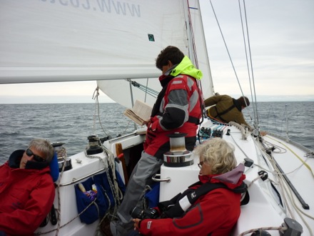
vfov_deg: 42.9
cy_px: 118
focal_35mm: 33
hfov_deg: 55.4
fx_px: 299
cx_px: 157
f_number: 2.8
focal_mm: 5.5
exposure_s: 1/640
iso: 80
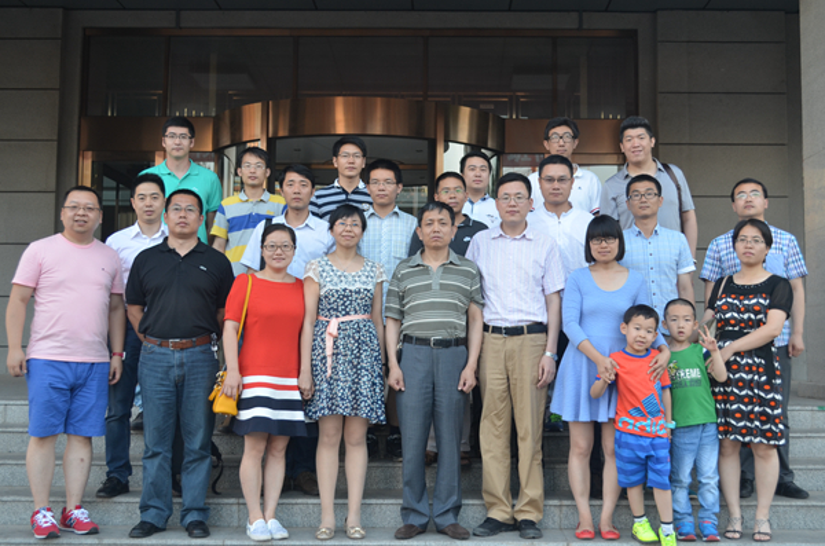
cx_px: 412
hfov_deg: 46.5
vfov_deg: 31.7
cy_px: 273
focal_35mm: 42
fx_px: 960
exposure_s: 1/60
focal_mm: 28
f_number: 4.5
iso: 200
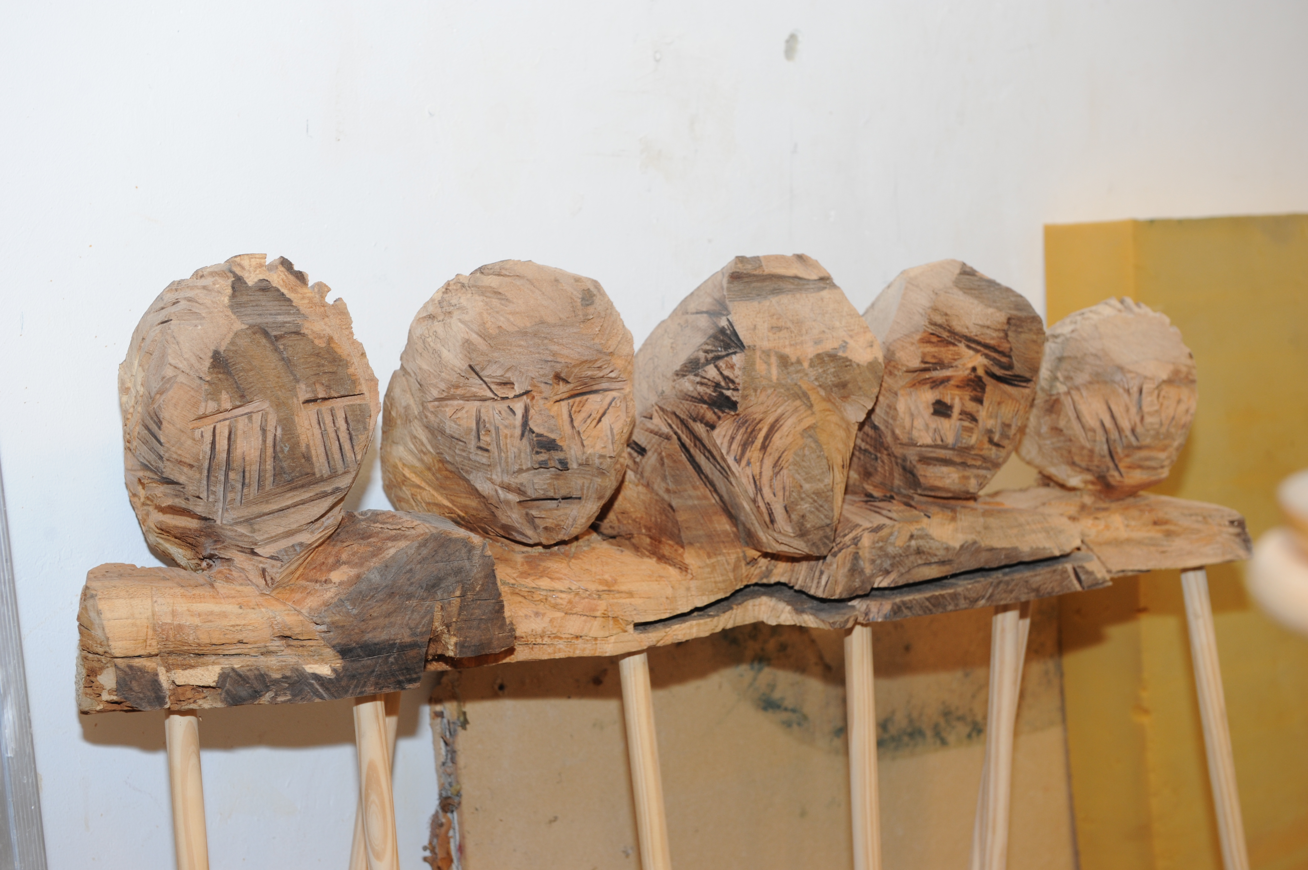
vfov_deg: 19.4
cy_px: 435
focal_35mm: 70
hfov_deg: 28.9
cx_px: 654
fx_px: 2542
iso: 640
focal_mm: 70
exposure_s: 1/60
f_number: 6.3
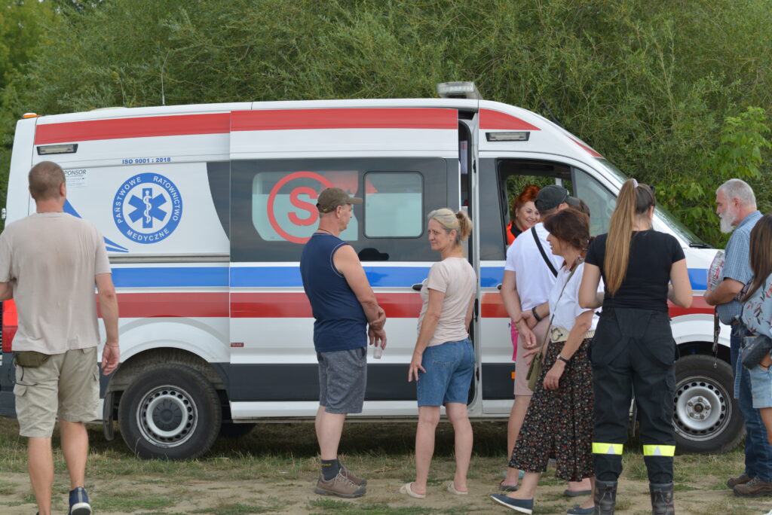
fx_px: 1824
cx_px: 386
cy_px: 258
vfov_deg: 16.1
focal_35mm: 85
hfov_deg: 23.9
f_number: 5.6
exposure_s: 1/640
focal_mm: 85
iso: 400
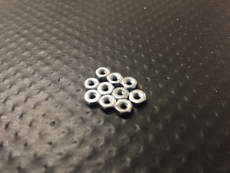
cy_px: 86
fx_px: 193
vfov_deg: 48.3
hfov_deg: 61.6
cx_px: 115
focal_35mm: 29
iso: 200
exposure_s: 1/30
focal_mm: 4.15
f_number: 2.2
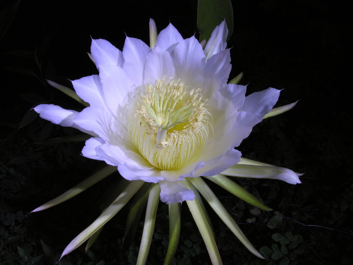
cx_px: 176
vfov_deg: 40.7
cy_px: 132
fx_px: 357
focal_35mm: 35
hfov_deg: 52.6
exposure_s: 1.63
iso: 100
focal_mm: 8.9
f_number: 8
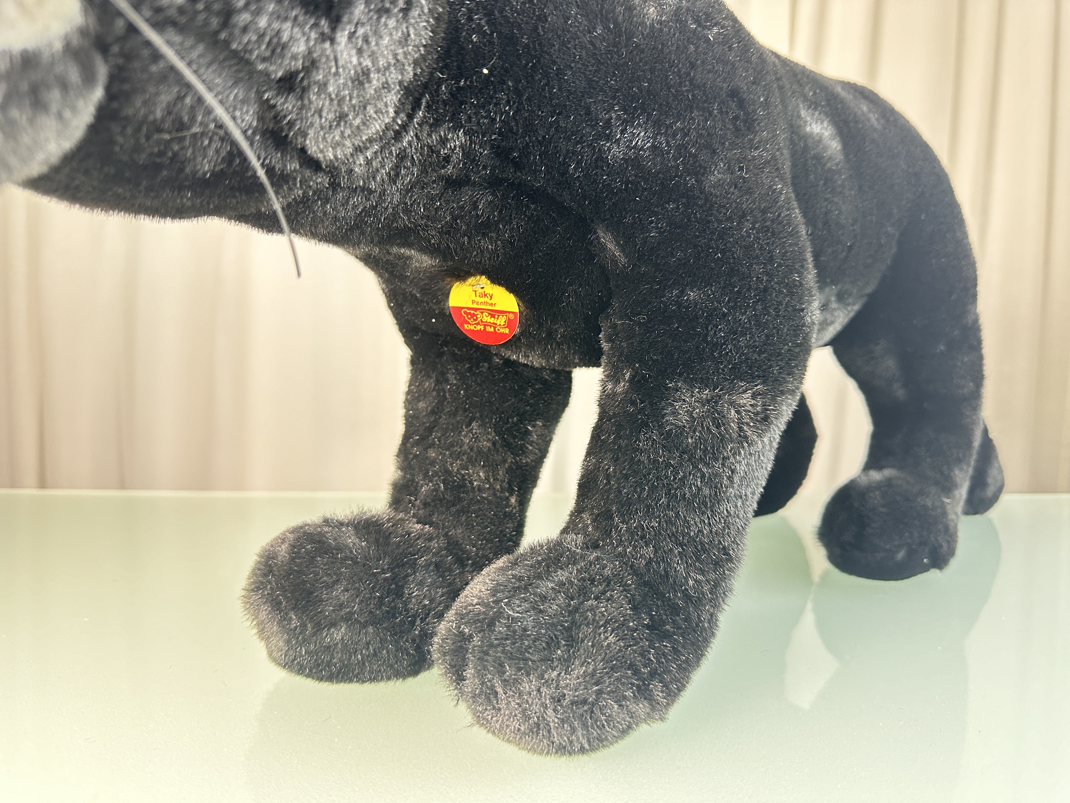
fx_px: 742
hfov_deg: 71.6
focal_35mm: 24
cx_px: 535
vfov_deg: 56.8
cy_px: 402
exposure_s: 1/50
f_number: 1.78
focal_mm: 6.86
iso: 320
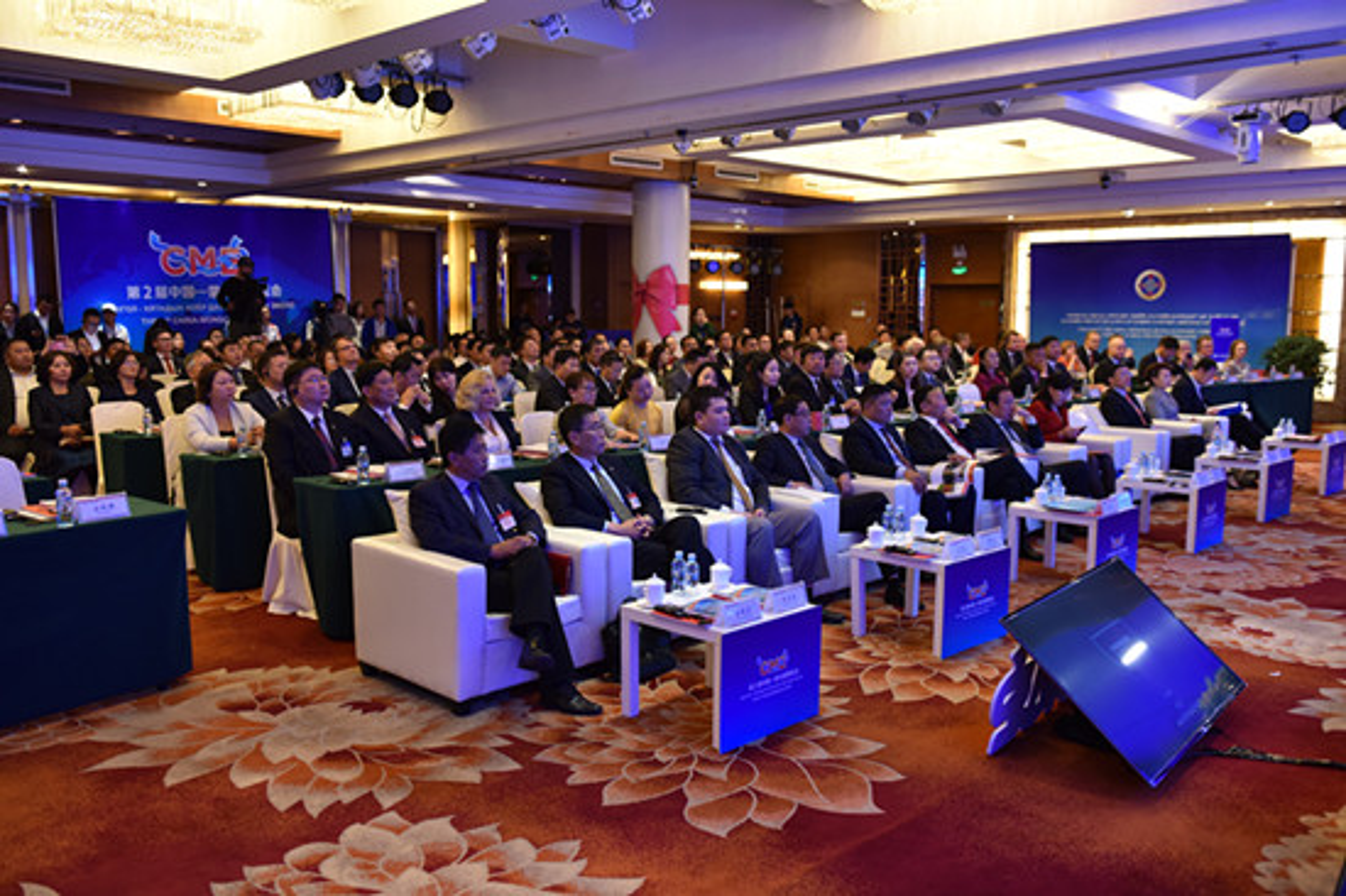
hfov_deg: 60.3
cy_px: 448
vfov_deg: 42.3
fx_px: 1158
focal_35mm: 31
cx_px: 673
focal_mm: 31
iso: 1000
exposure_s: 1/50
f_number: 3.5
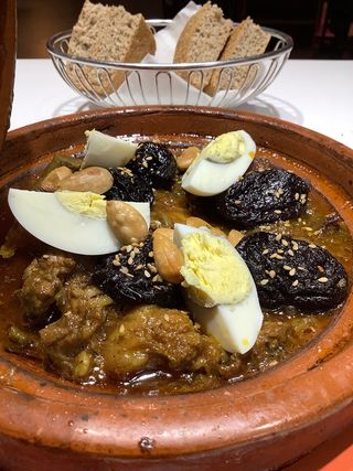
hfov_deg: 45.4
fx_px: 422
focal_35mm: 31
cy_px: 236
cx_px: 176
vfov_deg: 58.4
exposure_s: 1/50
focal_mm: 3.3
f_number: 2.4
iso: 50
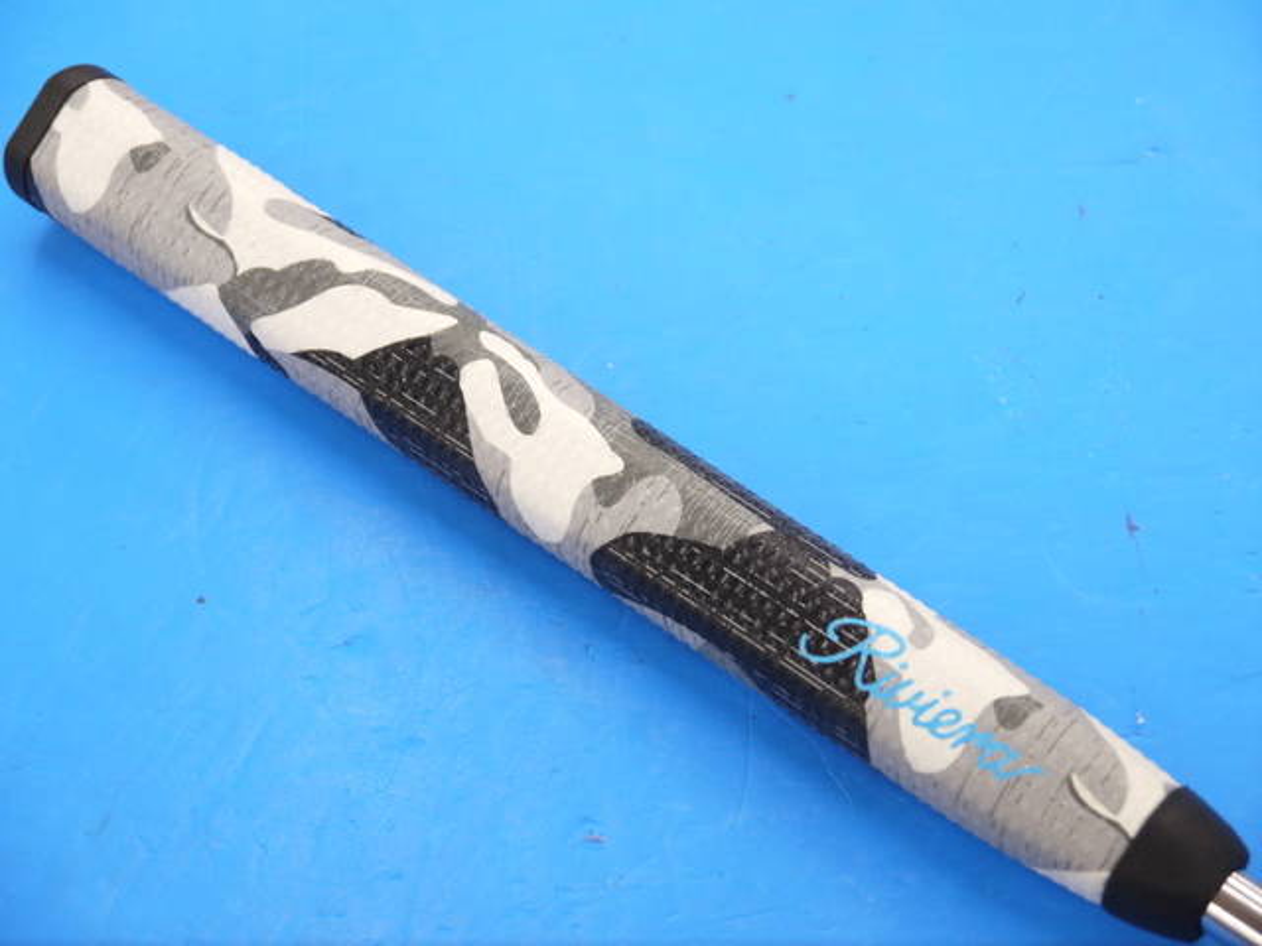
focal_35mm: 84
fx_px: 3062
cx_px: 631
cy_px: 473
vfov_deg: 17.6
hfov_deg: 23.3
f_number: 5.6
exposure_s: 1/80
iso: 500
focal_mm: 42
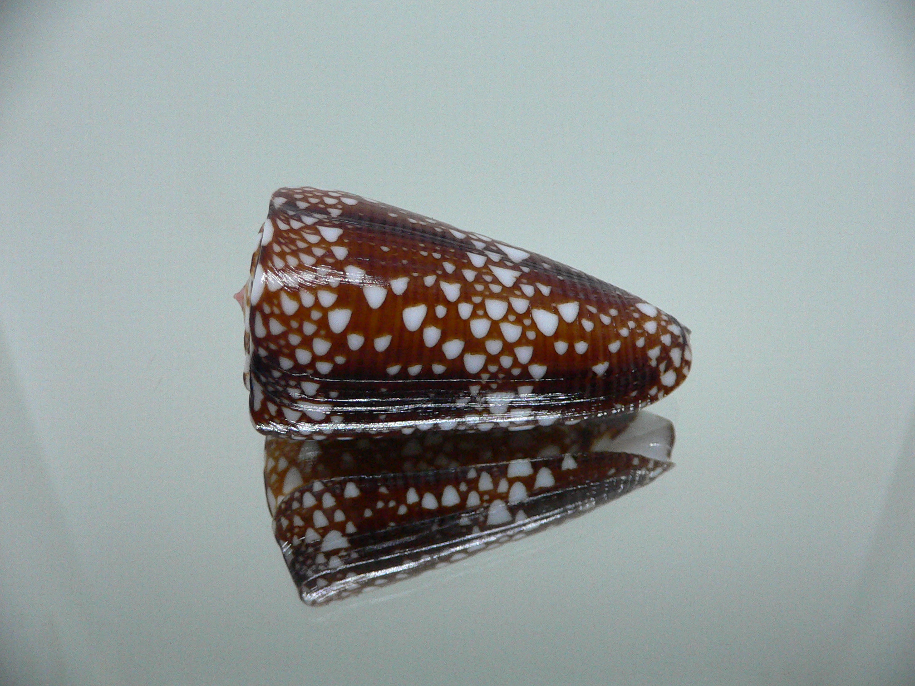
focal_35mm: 35
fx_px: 925
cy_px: 343
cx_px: 458
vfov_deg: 40.7
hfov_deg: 52.6
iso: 200
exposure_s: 1/50
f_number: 2.8
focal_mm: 4.6
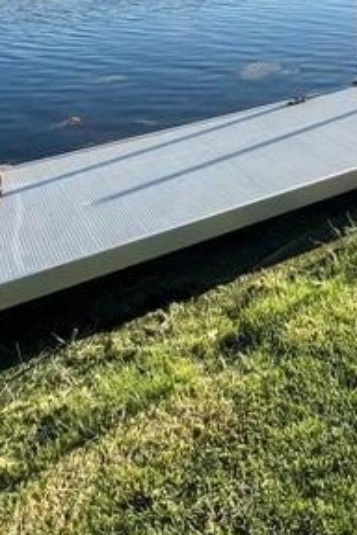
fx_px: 595
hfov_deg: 31.7
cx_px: 326
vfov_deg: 39.8
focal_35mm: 40
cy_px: -48
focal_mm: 1.57
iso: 32
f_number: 1.8
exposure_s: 1/1980
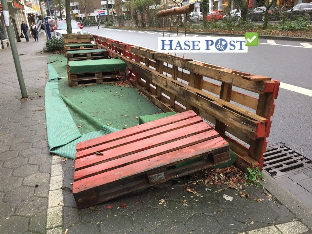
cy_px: 117
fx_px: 261
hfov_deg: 61.6
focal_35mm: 29
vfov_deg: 48.2
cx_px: 156
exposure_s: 1/100
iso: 50
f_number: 2.2
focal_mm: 4.15
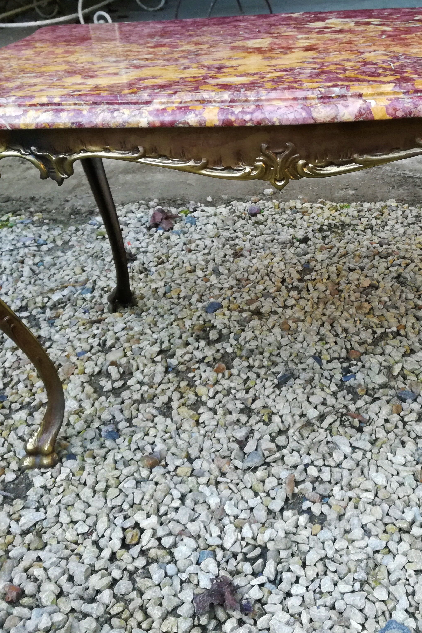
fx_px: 668
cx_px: 285
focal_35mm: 38
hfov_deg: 34.7
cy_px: 319
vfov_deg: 50.7
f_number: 2
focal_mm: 3.79
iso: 80
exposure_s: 1/50
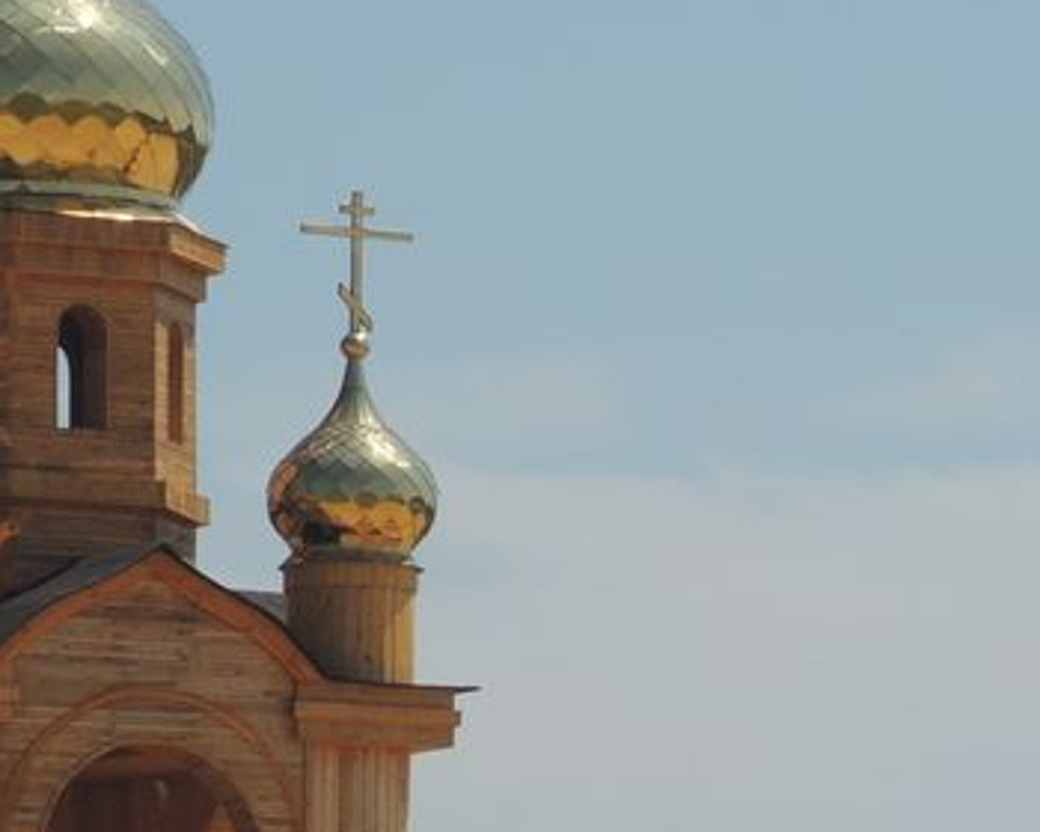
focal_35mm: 351
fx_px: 10804
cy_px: 499
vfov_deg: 4.4
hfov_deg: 5.5
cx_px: -122
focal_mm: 18.7
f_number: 4.2
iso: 100
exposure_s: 1/1250
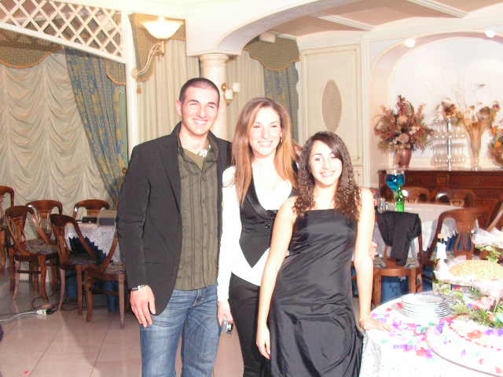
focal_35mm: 48
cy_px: 188
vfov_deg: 30.3
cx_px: 252
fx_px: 697
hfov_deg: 39.7
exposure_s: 1/40
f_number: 3.2
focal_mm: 8.1
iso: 200
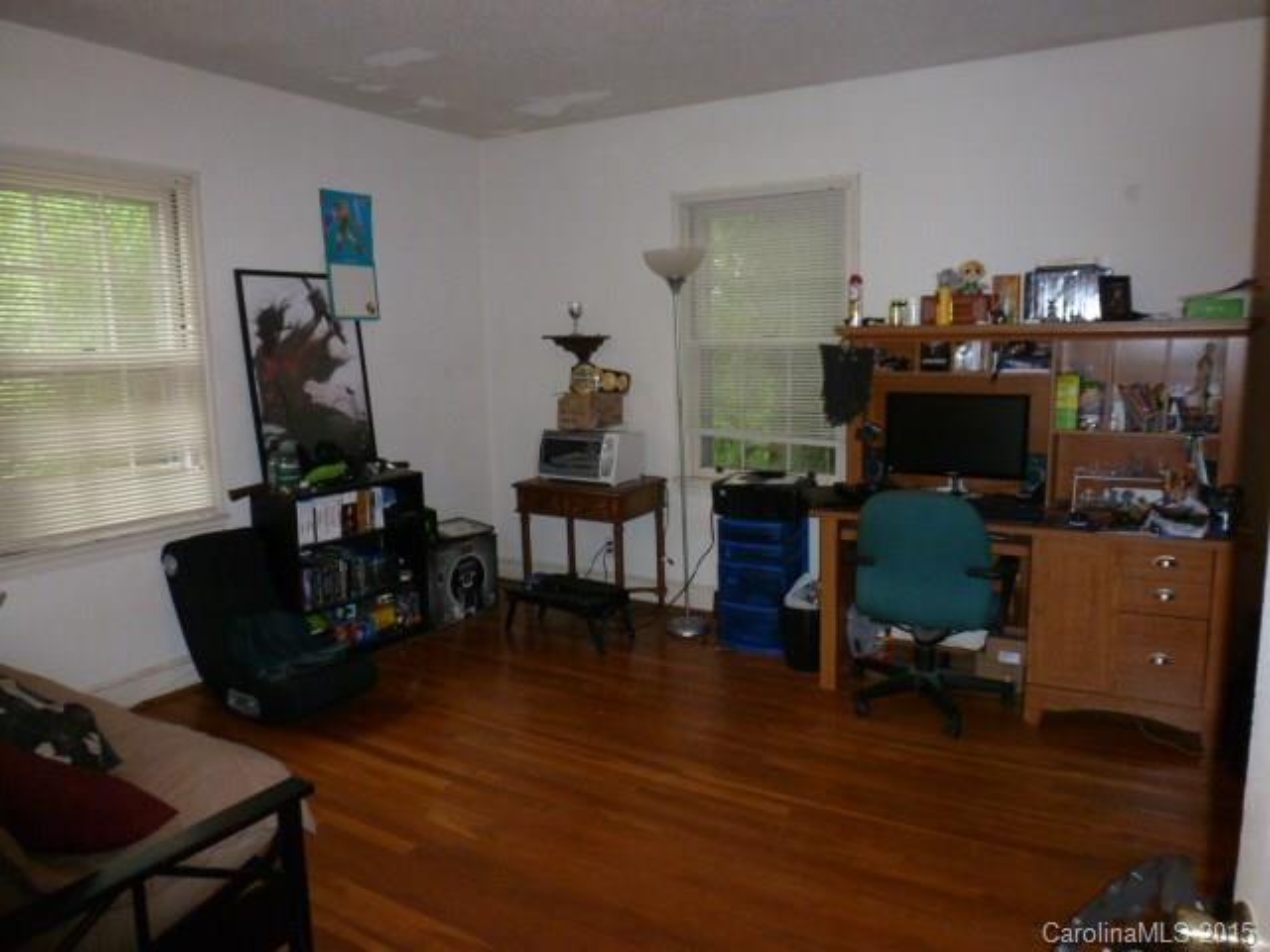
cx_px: 635
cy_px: 476
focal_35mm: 24
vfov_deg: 56.8
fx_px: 881
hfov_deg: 71.6
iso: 400
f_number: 3.3
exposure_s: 1/60
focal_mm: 4.3
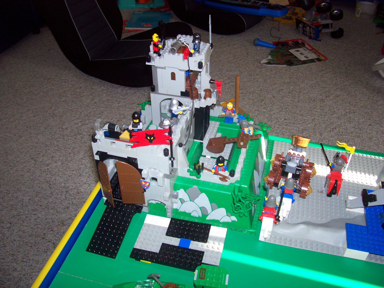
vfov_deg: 41.8
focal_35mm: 34
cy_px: 144
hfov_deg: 54.0
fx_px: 377
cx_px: 192
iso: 80
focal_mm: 5.6
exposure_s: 1/64
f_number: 2.7
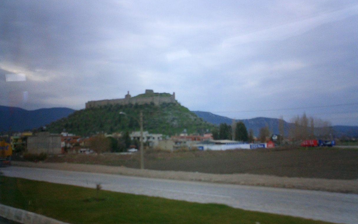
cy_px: 121
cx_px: 184
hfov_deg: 48.2
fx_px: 400
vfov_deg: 31.2
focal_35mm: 41
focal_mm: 5.6
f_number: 3.5
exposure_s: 1/200
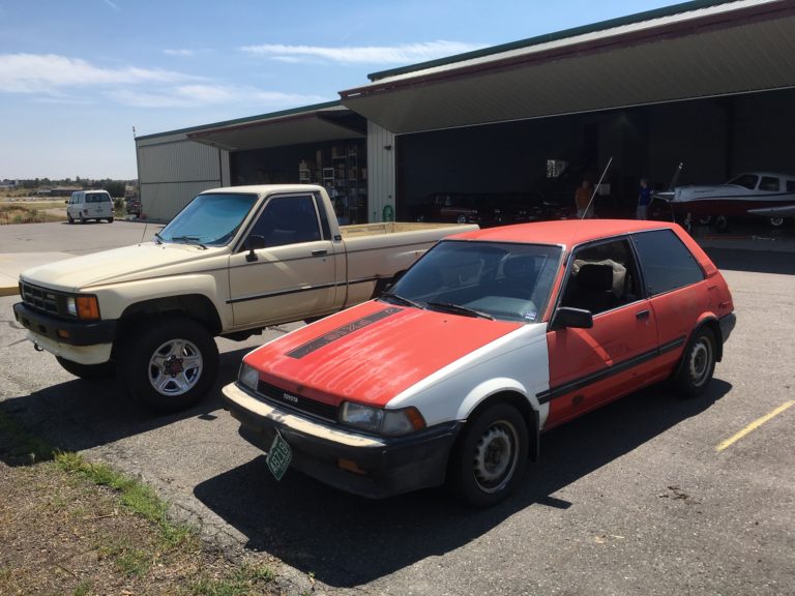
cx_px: 398
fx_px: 666
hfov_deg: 61.7
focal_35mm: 29
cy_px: 298
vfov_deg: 48.2
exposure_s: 1/1972
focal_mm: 4.15
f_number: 2.2
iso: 25
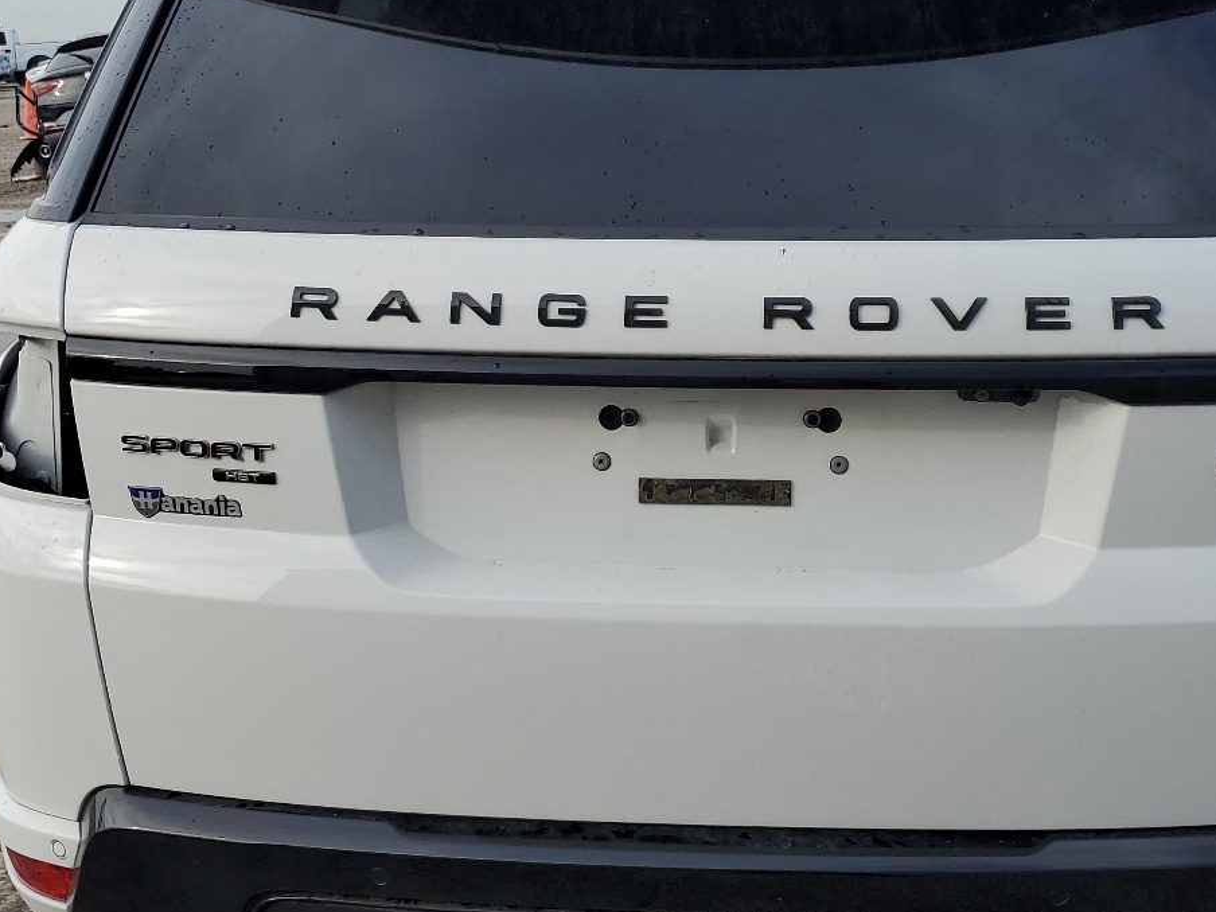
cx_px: 763
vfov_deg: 31.5
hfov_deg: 40.9
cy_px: 448
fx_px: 1616
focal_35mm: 46
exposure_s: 1/1667
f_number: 1.5
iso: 50
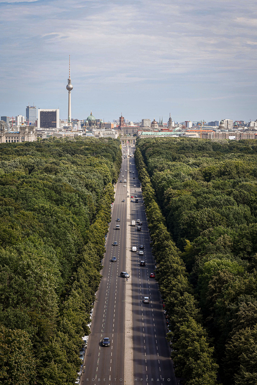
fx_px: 803
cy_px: 192
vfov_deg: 27.0
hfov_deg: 18.2
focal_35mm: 75
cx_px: 128
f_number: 8
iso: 140
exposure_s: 1/250
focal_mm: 50
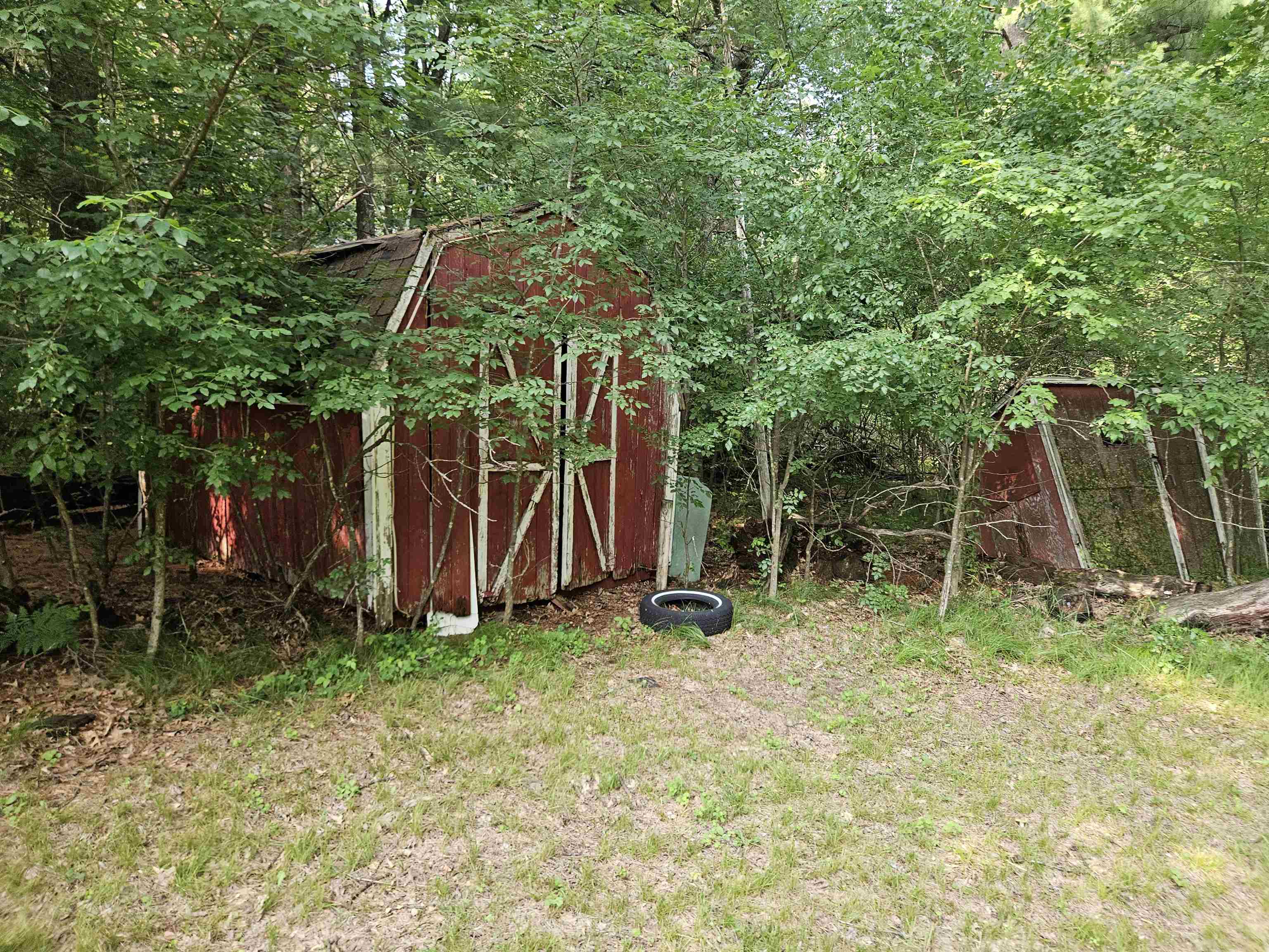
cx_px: 634
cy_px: 476
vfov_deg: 58.9
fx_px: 843
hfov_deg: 73.9
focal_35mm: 23
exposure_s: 1/180
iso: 80
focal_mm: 5.4
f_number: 1.8
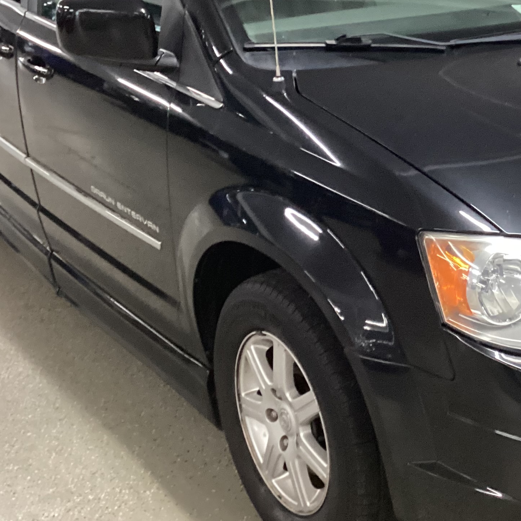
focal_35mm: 62
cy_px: 190
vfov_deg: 27.6
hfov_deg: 27.1
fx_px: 1056
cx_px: 421
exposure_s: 1/40
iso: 320
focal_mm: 3.3
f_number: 2.4
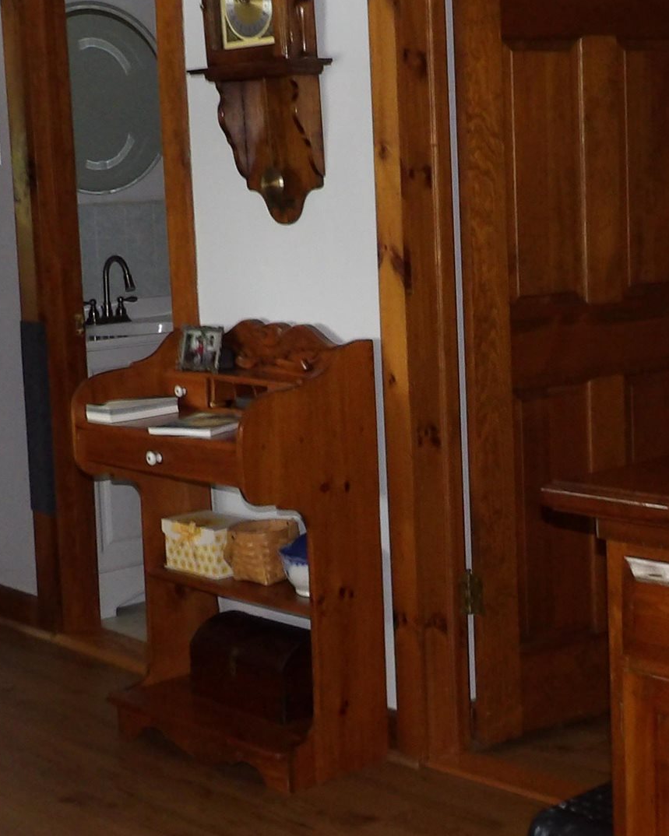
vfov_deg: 28.3
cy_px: 419
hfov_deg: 22.7
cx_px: 462
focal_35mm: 67
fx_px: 1658
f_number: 2.8
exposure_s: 1/33
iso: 200
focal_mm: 4.3
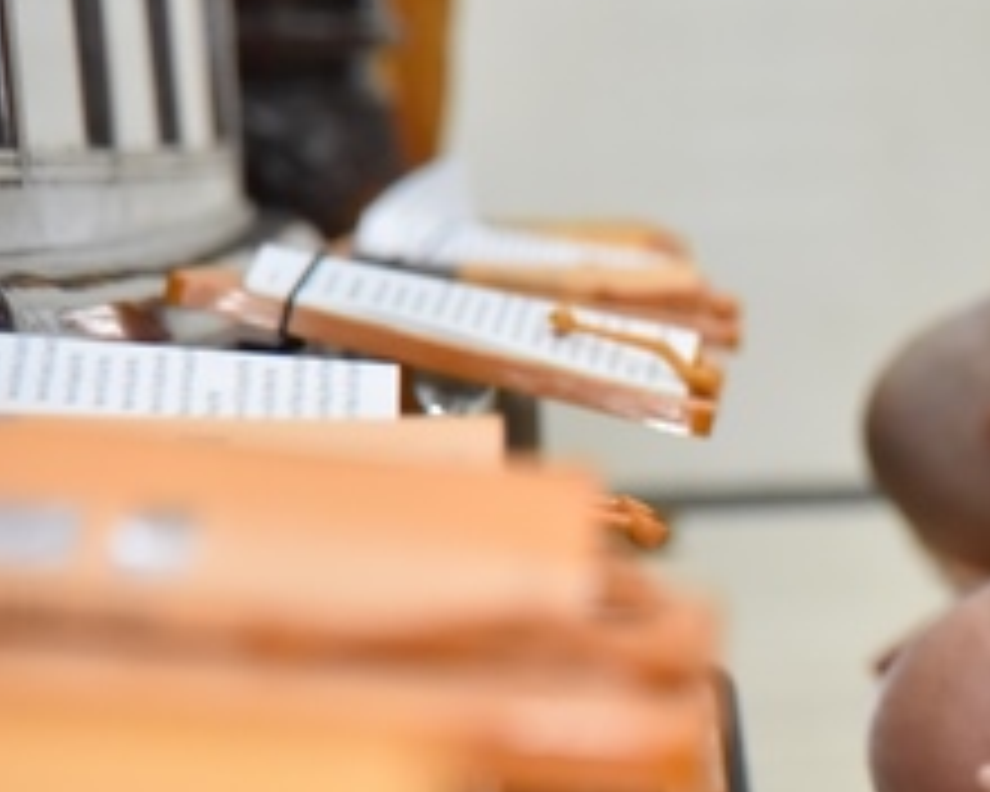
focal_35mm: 278
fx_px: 8145
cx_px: 1454
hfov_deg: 6.9
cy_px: 518
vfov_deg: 5.6
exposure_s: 1/125
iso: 3200
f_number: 4.5
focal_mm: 100
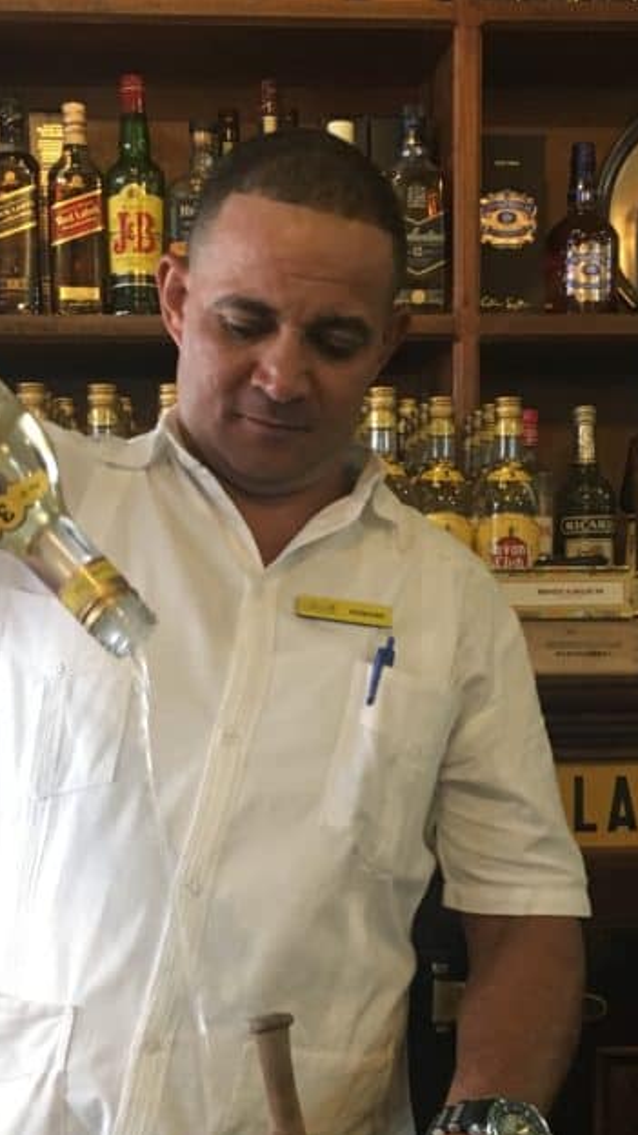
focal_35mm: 54
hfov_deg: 22.2
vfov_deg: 38.3
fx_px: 1624
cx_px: 305
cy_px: 705
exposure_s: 1/17
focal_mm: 4.15
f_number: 2.2
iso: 200
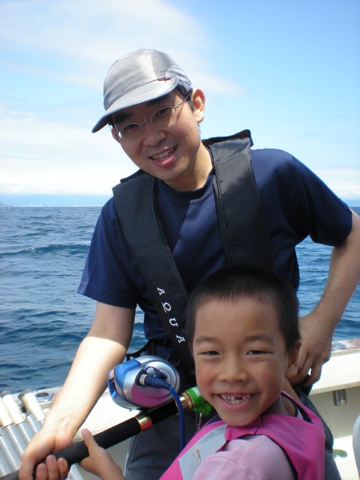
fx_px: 527
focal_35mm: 38
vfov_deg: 49.0
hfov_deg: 37.7
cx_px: 180
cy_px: 240
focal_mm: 6.3
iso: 64
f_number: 4.6
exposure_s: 1/320
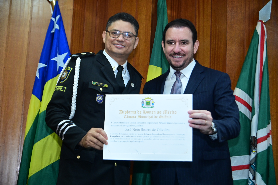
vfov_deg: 20.6
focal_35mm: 66
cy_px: 92
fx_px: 510
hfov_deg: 30.5
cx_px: 139
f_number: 6.3
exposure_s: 1/125
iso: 3200
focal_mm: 66
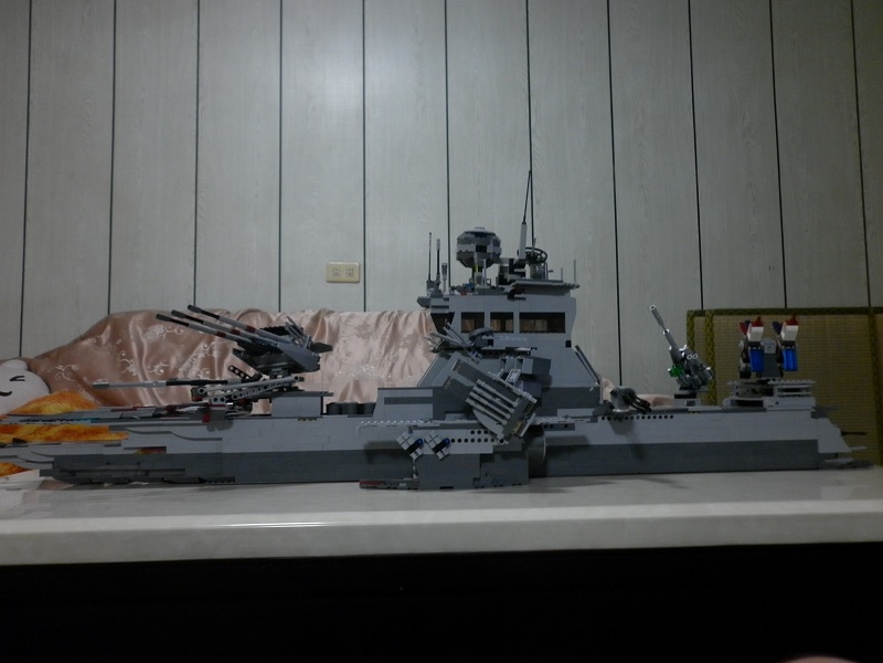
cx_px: 442
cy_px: 332
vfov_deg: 49.7
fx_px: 714
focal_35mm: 28
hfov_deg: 63.4
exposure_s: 1/15
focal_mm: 5
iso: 200
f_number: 2.8
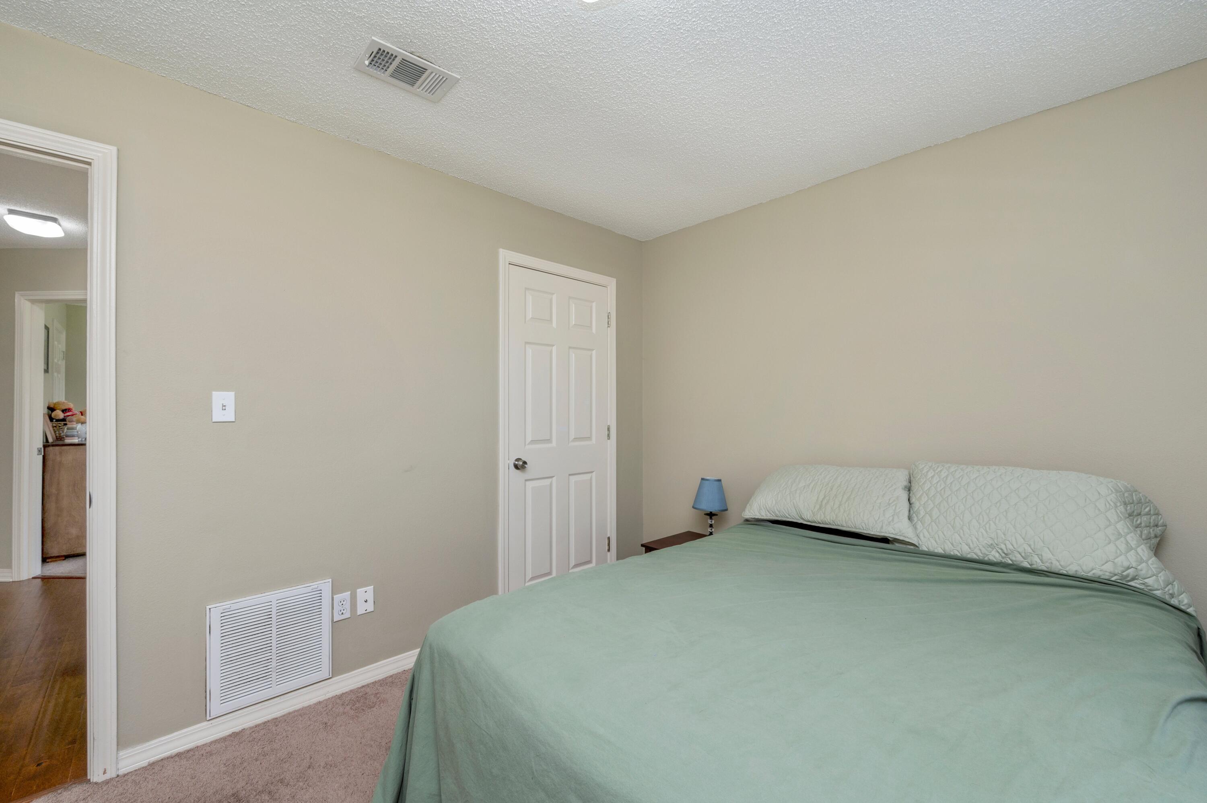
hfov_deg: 104.3
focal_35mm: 14
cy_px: 402
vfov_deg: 81.1
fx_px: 469
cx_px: 604
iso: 320
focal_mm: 14
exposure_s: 1/30
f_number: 9
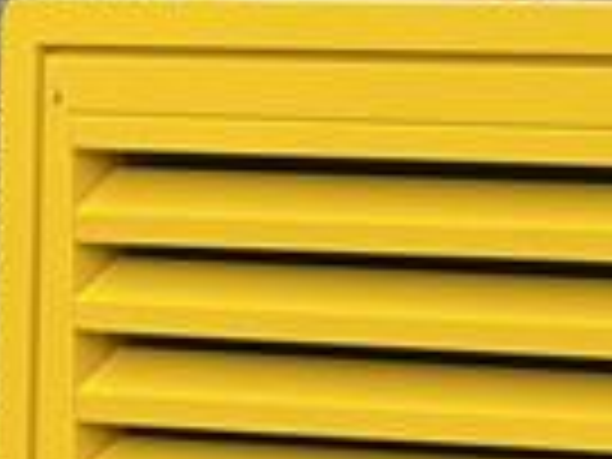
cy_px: 540
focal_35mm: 376
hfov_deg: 5.3
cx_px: 585
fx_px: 6648
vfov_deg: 3.9
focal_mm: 7.5
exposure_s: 1/99
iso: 32
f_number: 2.2
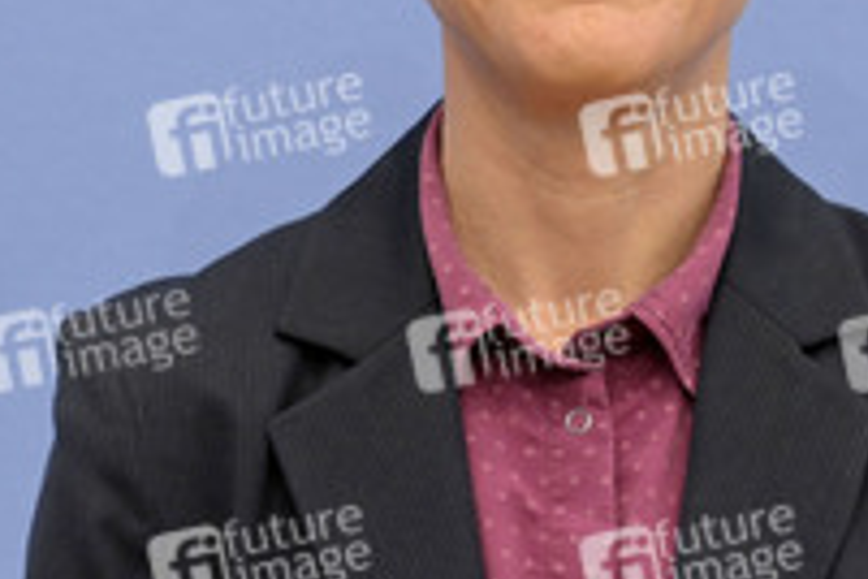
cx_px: 577
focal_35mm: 184
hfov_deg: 11.2
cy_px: 17
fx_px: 4436
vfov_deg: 7.4
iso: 4000
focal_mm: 82
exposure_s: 1/500
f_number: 4.5
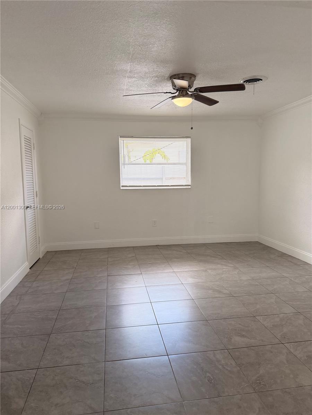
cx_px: 156
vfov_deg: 71.6
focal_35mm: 24
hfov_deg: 56.8
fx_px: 288
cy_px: 208
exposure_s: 1/222
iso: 160
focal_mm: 6.76
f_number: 1.78
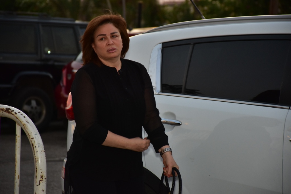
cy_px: 97
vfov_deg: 7.5
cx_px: 146
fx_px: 1479
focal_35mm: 183
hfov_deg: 11.2
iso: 1000
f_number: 5.6
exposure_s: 1/100
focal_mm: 122
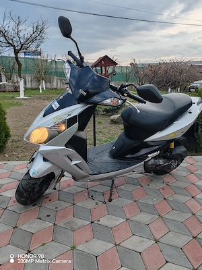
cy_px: 135
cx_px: 101
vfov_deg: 65.3
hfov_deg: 51.4
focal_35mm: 27
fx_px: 210
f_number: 1.9
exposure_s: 1/100
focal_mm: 6.12
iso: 64
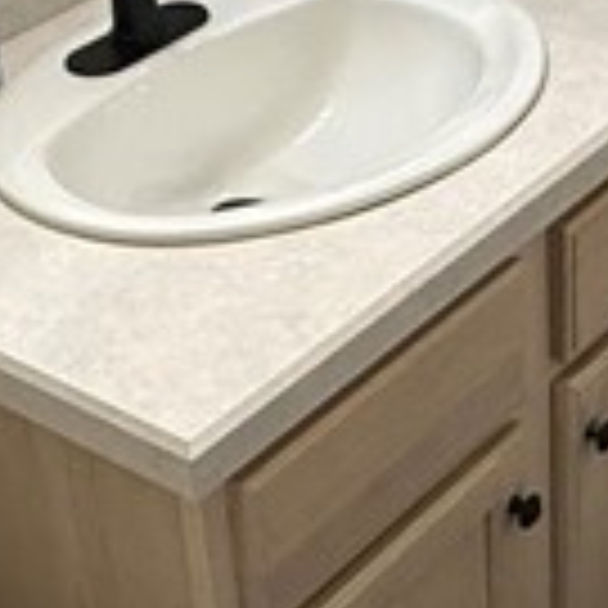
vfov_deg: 18.4
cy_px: 149
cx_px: 171
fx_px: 1868
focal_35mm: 94
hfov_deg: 18.4
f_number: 2.2
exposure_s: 1/60
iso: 200
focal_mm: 2.22
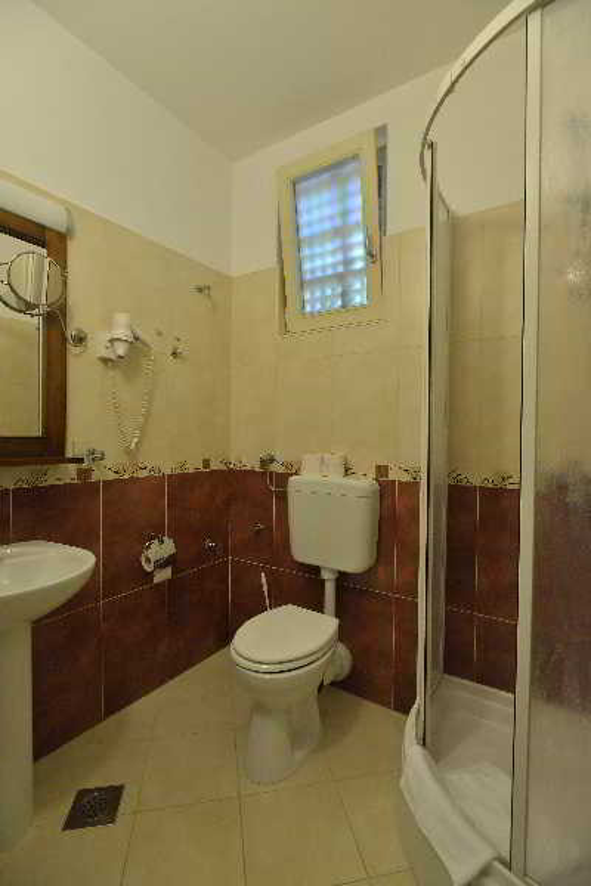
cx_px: 296
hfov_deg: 70.4
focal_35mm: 17
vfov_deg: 93.3
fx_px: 419
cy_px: 443
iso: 3200
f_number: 4.5
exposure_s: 1/80
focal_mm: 17
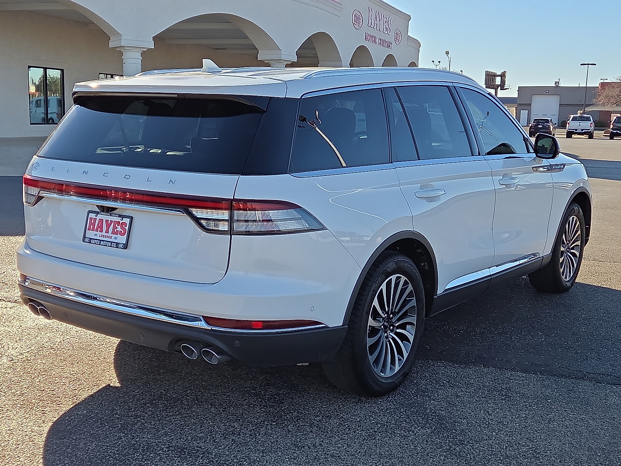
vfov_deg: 32.9
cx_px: 310
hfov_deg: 42.9
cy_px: 233
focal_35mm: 44
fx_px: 789
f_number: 1.8
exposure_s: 1/1250
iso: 25
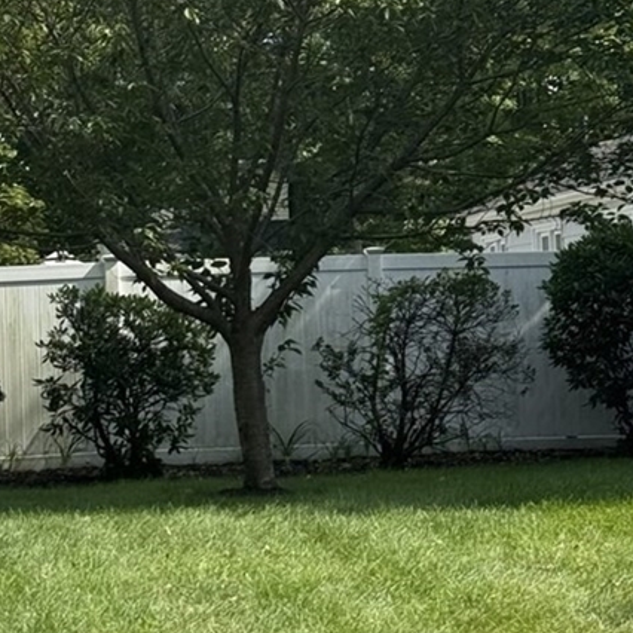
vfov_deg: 17.0
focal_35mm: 102
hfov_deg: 17.0
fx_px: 2110
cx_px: 180
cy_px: 218
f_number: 1.78
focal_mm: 6.86
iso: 64
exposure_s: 1/3413
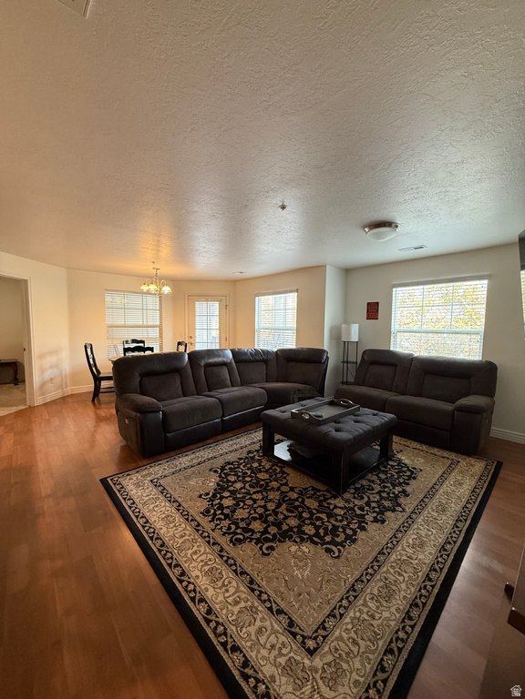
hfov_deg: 85.7
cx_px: 262
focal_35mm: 14
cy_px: 350
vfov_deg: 102.1
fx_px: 283
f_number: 2.2
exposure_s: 1/60
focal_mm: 2.22
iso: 250
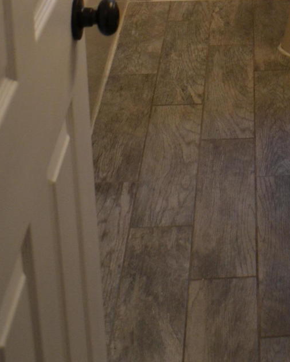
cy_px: -160
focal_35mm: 89
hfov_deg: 16.5
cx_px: 359
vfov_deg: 19.2
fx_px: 955
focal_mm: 20
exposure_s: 1/60
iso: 560
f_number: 3.8
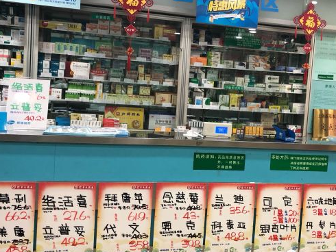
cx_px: 211
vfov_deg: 36.0
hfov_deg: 46.3
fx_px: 388
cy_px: 122
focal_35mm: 40
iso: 40
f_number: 1.8
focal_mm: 4
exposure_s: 1/17
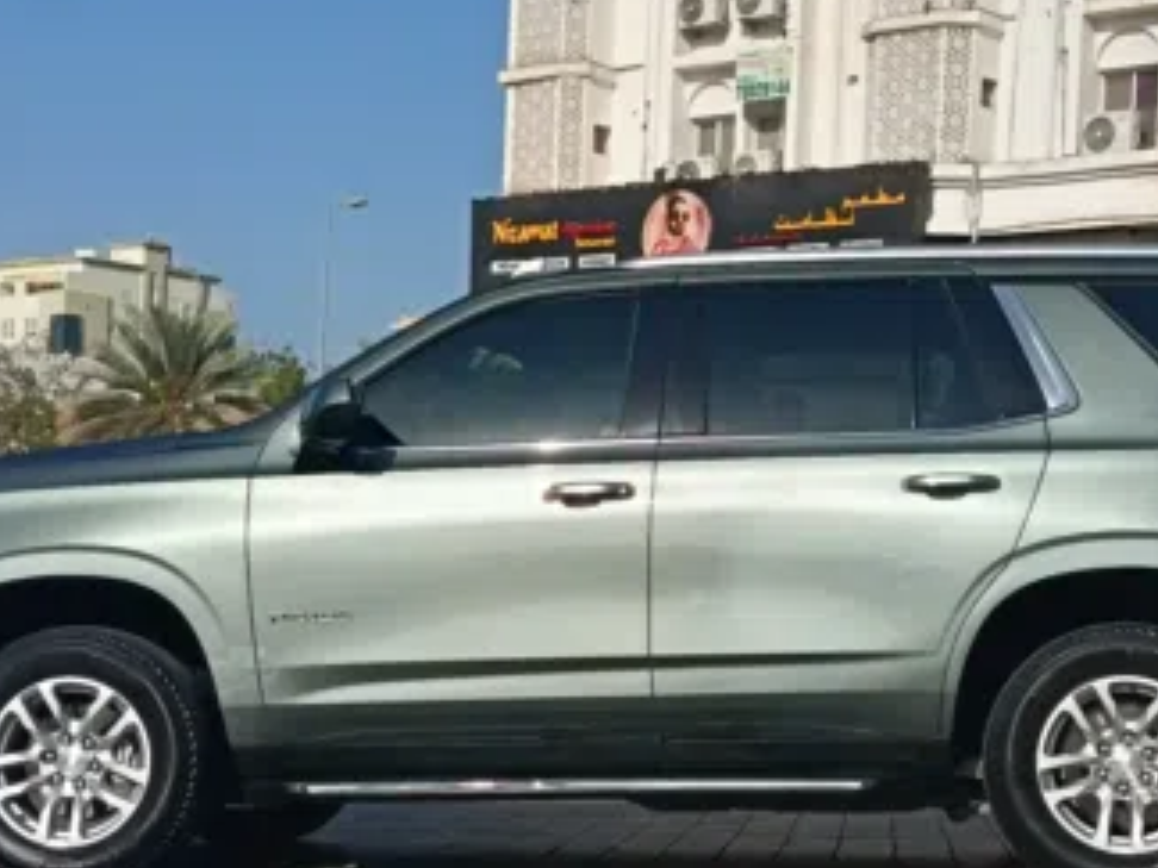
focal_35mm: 73
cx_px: 711
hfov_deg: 26.6
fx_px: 2442
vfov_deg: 20.1
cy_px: 561
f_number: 1.75
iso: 103
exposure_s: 1/838
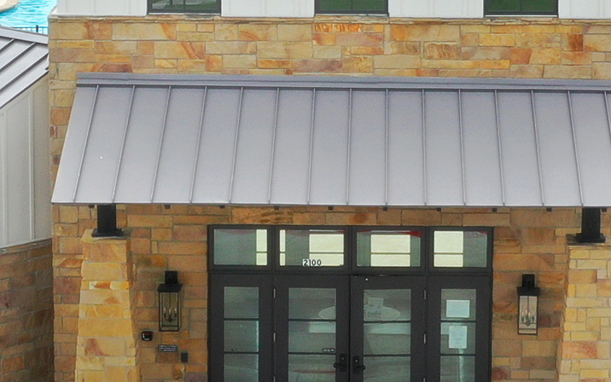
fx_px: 2549
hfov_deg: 13.7
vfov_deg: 8.6
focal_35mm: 153
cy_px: 47
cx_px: 347
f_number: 8
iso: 100
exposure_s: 1/160
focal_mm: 10.26
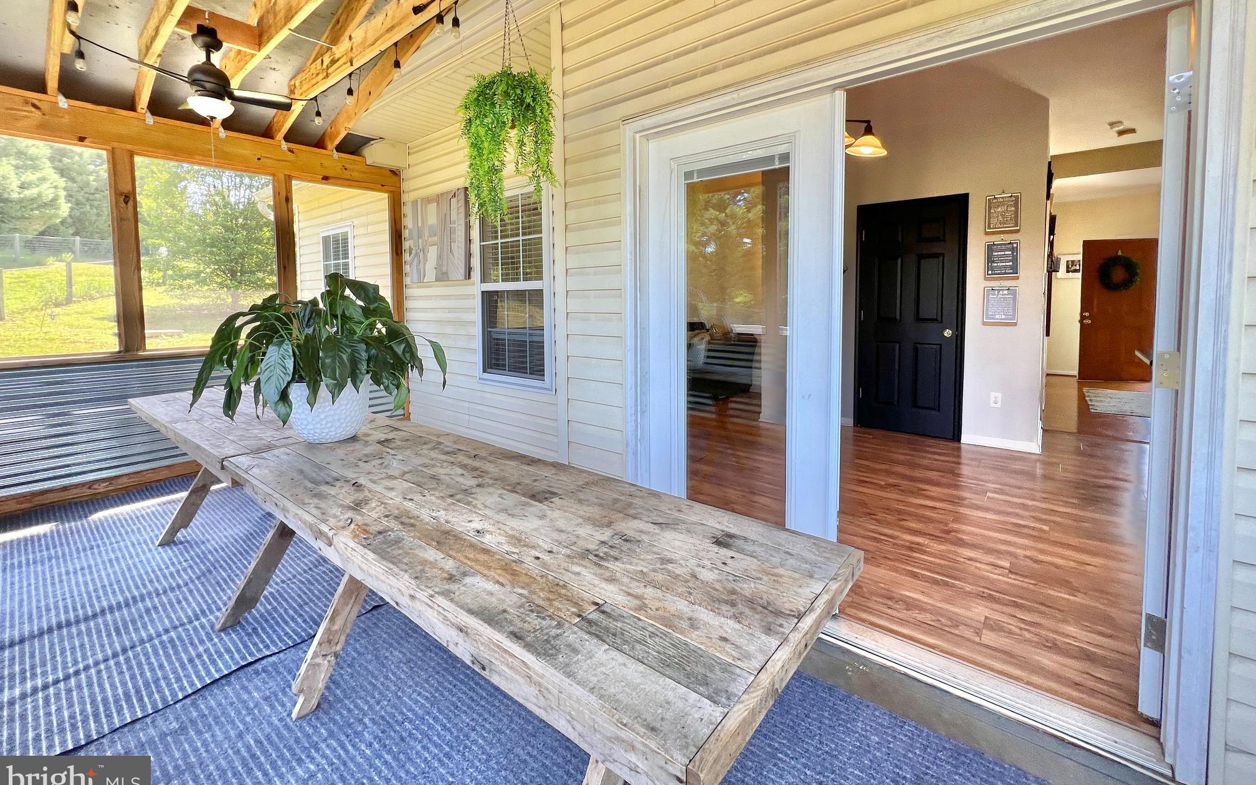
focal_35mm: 14
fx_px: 479
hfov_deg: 105.3
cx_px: 633
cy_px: 328
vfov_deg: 78.0
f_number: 1.8
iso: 40
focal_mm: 1.57
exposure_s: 1/99
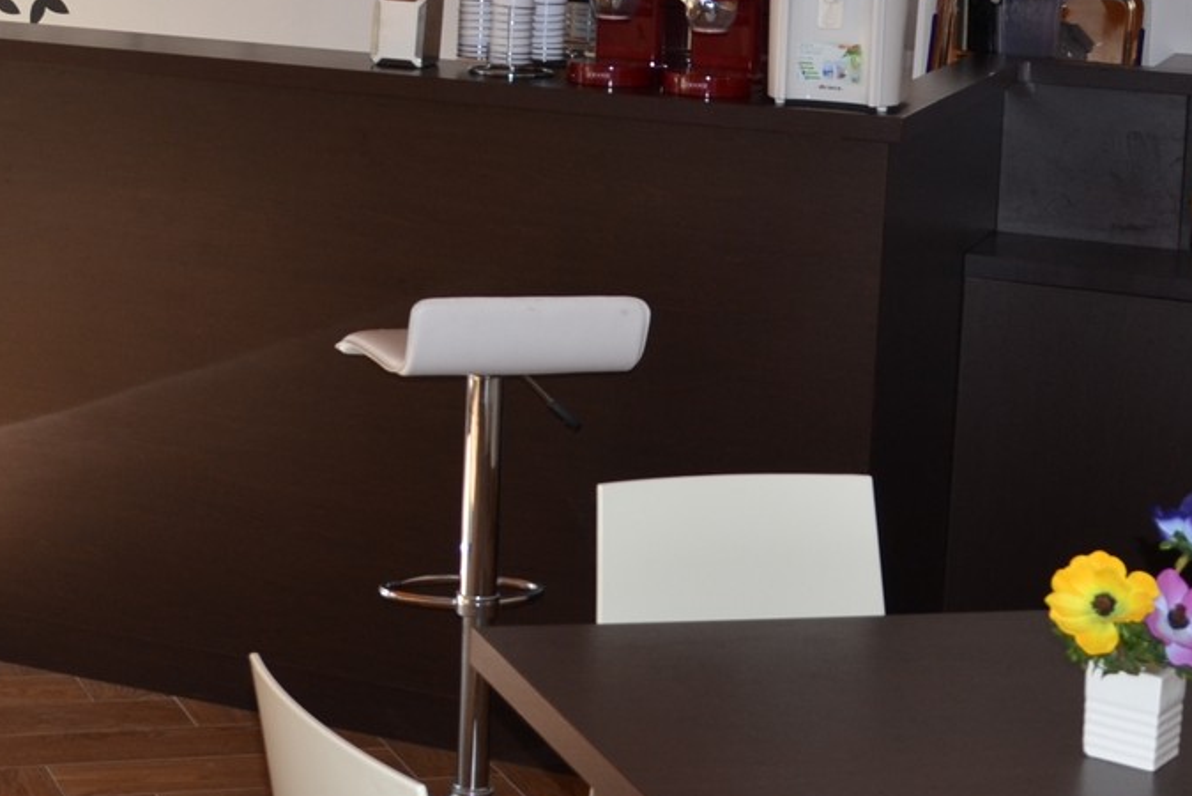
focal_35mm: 82
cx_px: 122
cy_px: -65
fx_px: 2716
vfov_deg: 16.2
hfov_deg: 24.1
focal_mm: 18
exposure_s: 1/200
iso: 100
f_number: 4
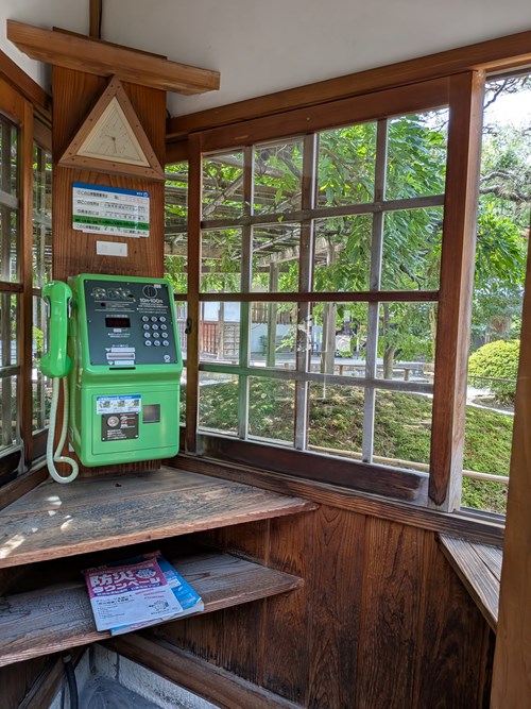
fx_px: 491
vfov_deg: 71.6
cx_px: 266
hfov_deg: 56.8
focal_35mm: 24
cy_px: 354
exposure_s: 1/163
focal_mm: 4.53
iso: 31
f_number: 1.7
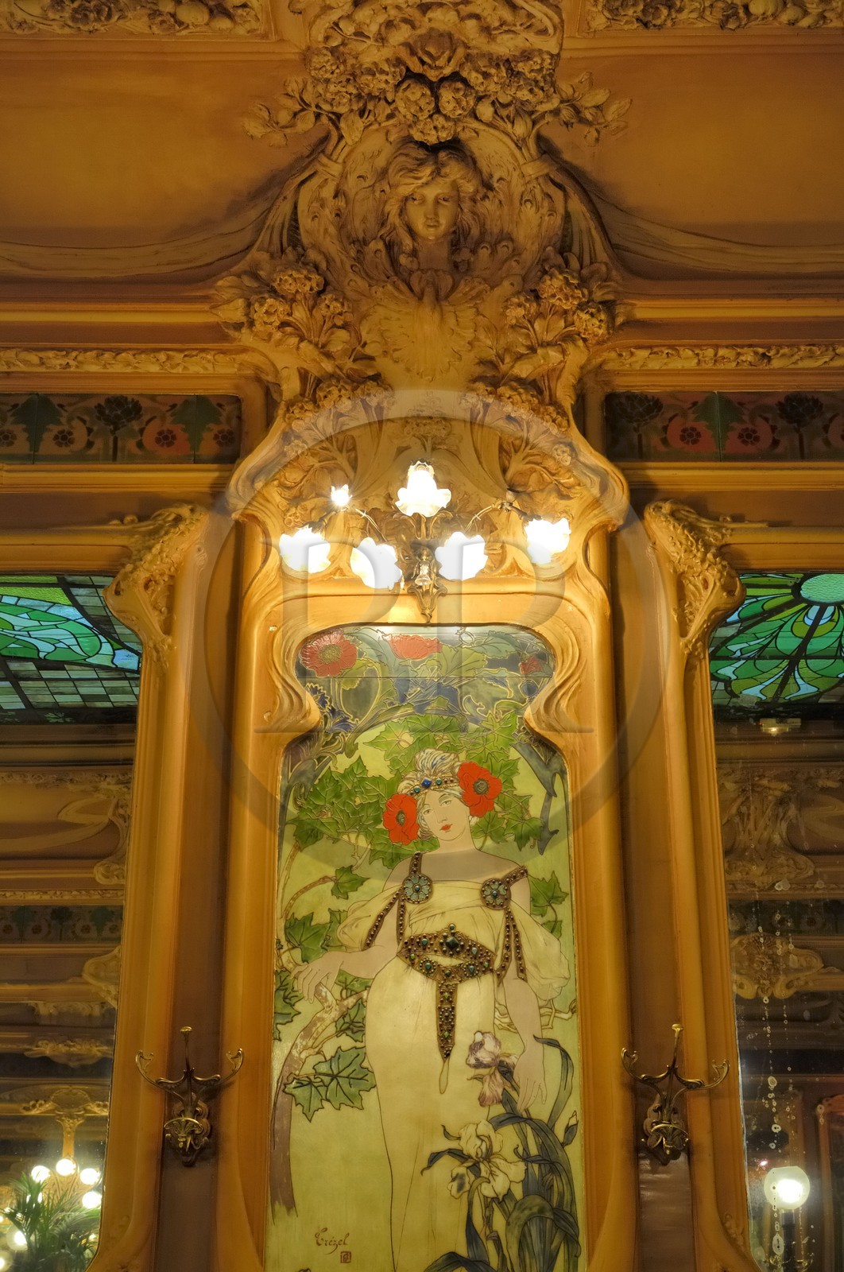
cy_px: 636
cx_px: 422
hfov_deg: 26.4
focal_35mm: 51
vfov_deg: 38.9
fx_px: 1799
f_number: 7.1
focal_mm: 34
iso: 100
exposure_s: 1/2
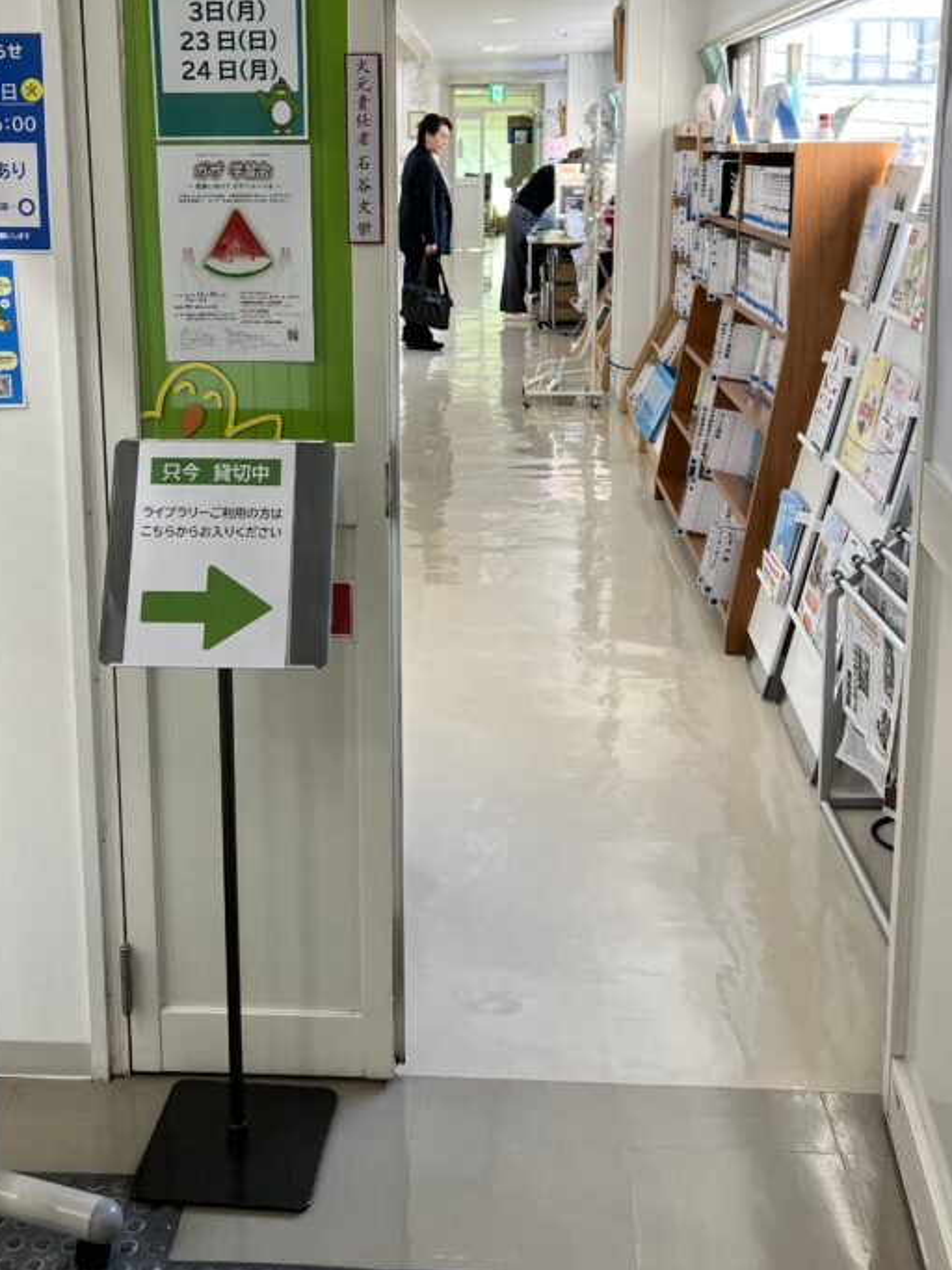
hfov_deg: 36.7
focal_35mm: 39
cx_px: 403
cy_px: 411
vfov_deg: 47.0
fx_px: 1431
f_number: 1.5
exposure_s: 1/121
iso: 64
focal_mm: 5.7
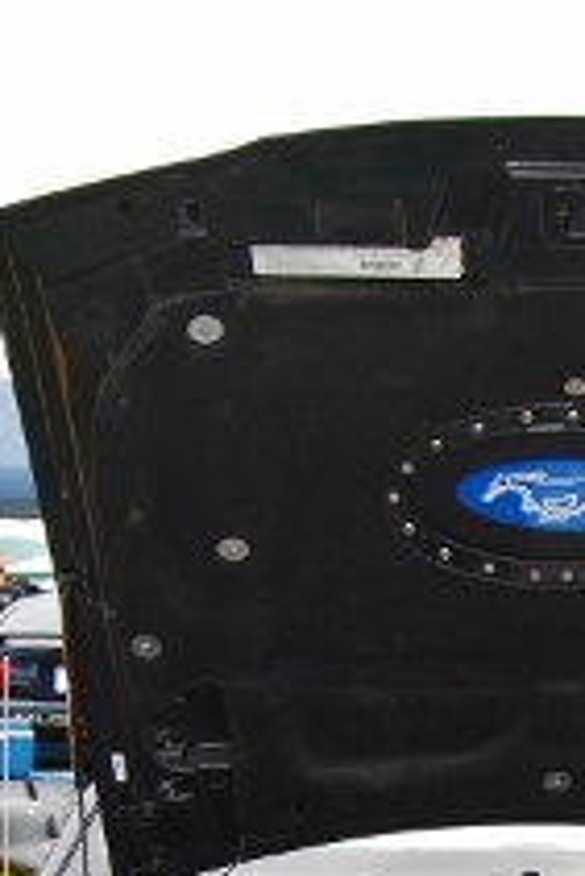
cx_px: 614
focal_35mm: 91
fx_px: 2214
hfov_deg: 14.7
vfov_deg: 21.0
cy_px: 1030
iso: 200
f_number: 8
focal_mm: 20
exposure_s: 1/200
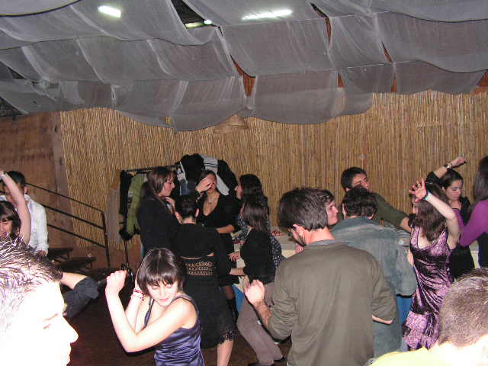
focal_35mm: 36
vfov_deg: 39.7
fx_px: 508
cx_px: 244
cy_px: 183
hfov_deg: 51.4
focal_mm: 6
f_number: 3.2
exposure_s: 1/40
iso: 200
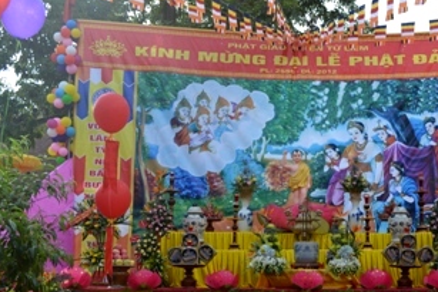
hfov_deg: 34.4
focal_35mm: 57
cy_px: 210
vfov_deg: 23.6
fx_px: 694
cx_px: 318
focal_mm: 26
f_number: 7.1
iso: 200
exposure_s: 1/200
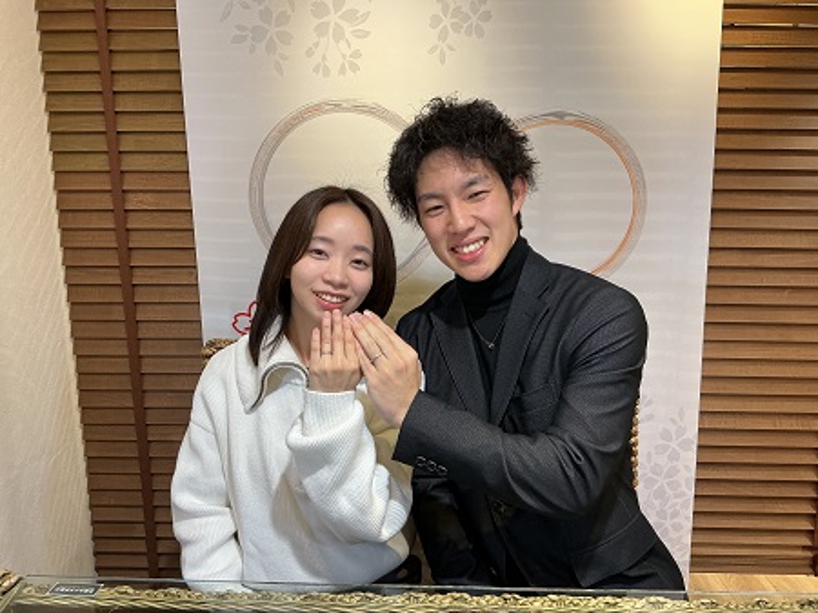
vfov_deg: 48.2
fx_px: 685
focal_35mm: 29
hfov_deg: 61.7
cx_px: 409
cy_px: 306
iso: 64
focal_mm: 3
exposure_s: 1/60
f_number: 1.8
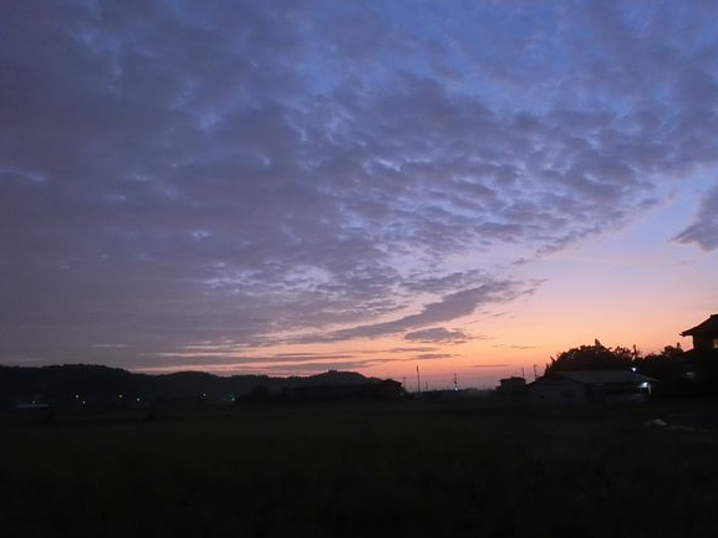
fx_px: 539
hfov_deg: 67.3
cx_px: 370
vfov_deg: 53.1
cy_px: 263
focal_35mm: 26
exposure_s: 1/50
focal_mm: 4.5
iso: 800
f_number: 3.5
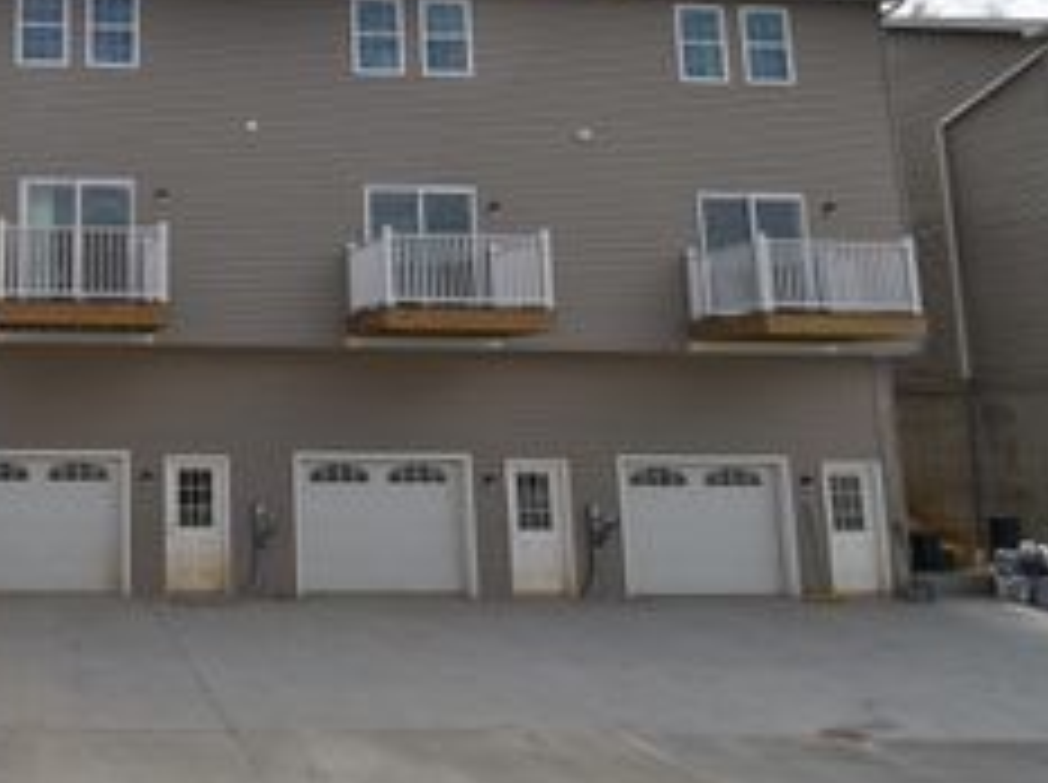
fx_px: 937
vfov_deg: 44.6
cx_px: 54
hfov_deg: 50.0
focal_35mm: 31
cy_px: 254
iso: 100
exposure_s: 1/400
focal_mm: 10
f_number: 8
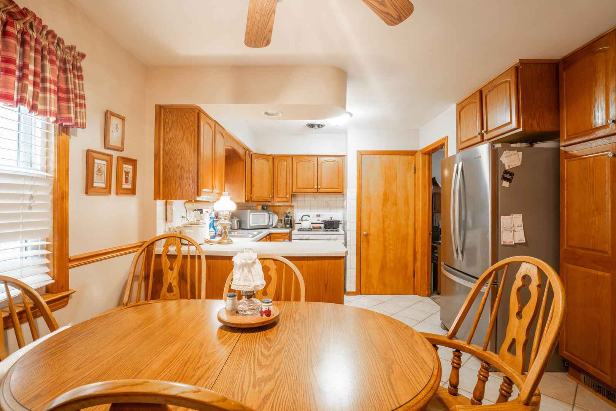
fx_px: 291
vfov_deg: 70.4
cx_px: 308
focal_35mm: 17
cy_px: 206
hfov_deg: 93.3
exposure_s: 1/25
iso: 160
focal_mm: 17
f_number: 8
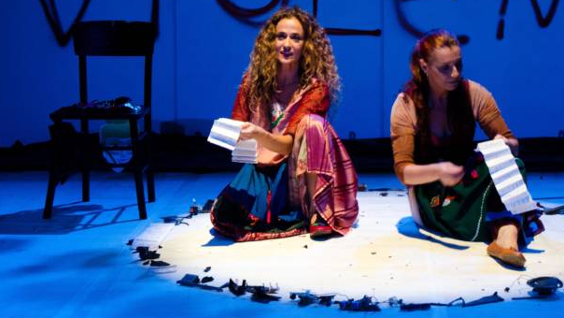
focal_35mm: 85
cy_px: 20
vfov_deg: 14.1
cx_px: 405
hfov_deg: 24.8
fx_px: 1271
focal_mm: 32
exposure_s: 1/40
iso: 800
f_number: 4
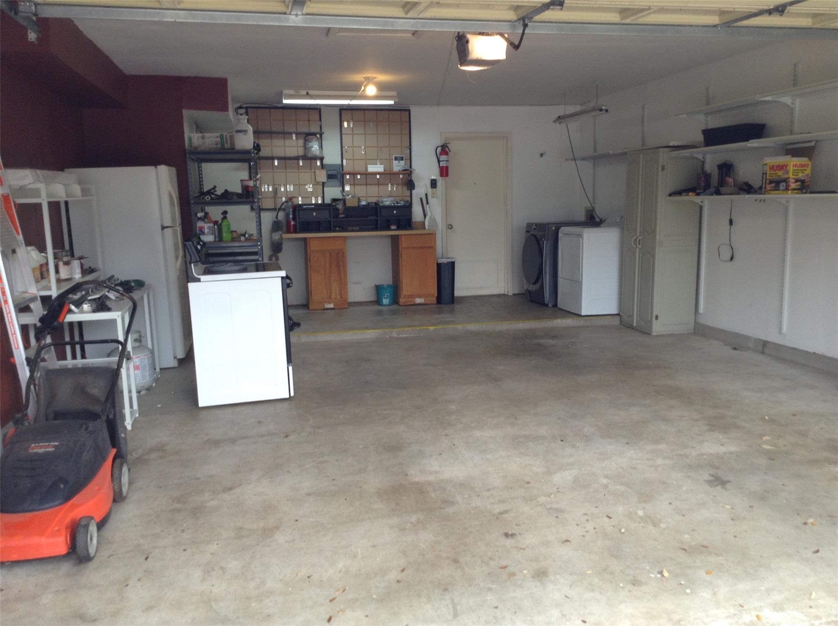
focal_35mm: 33
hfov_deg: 55.4
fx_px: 798
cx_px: 419
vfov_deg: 42.8
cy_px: 313
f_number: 2.4
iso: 32
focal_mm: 3.3
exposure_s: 1/60
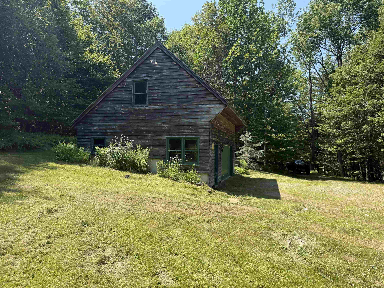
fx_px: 266
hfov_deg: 71.6
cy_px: 144
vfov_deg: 56.8
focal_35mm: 24
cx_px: 192
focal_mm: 6.76
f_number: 1.78
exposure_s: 1/1653
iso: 80
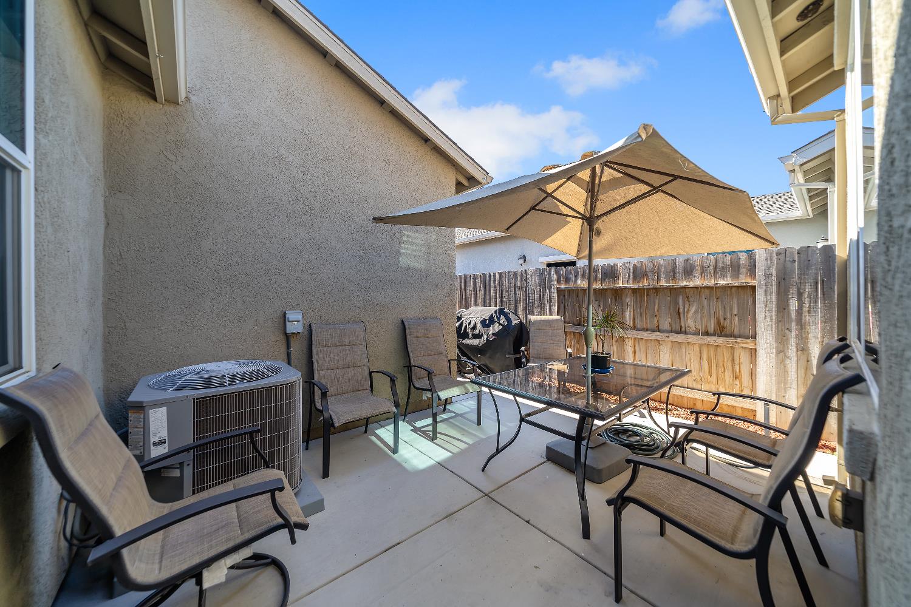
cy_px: 304
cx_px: 456
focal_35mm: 12
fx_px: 304
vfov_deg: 90.0
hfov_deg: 112.6
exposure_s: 1/100
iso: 100
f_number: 4.5
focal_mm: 12
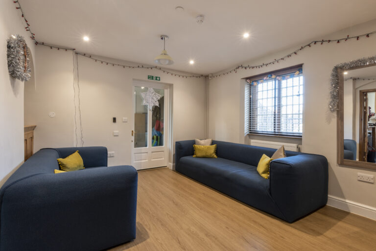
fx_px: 167
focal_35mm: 16
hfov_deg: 96.7
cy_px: 126
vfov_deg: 73.8
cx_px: 188
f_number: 22
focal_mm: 16
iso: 200
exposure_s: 1.6
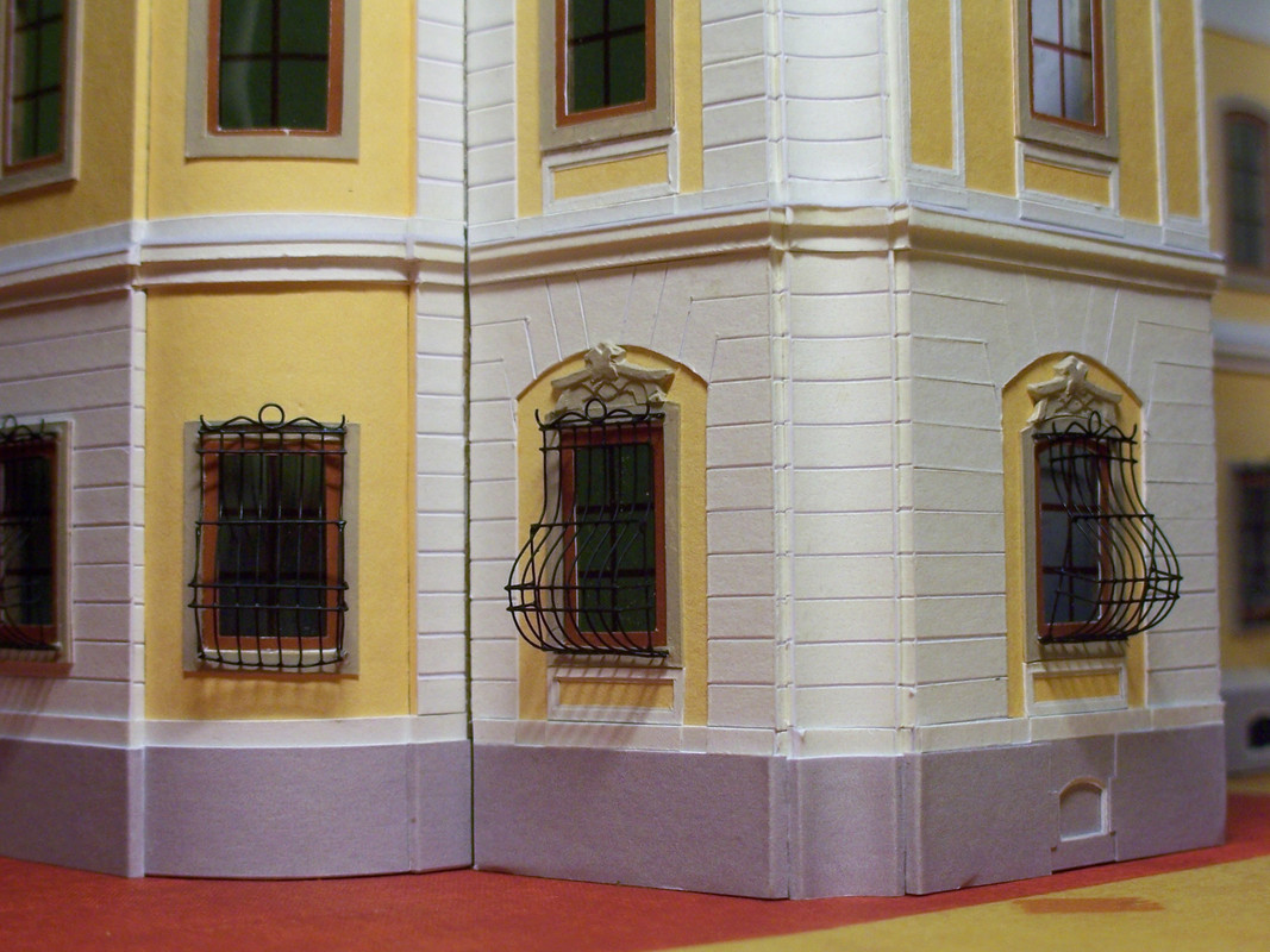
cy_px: 476
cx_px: 635
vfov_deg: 20.4
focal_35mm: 72
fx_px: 2641
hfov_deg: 27.0
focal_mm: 12.3
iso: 140
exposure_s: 1/60
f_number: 3.4
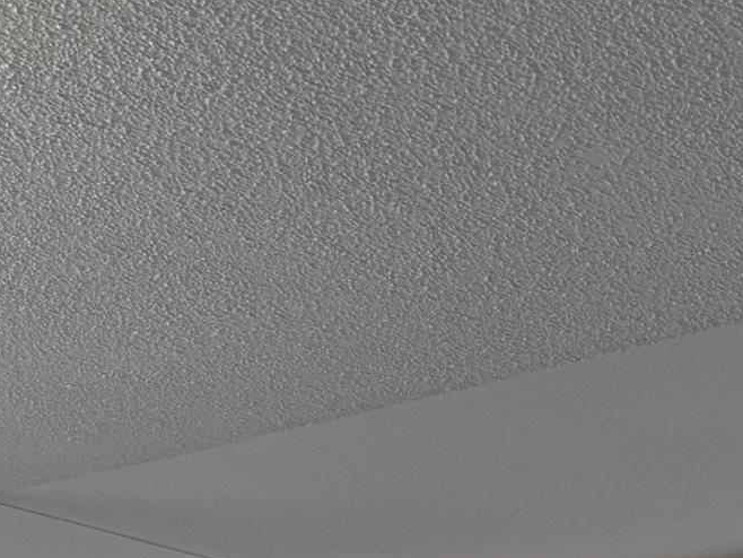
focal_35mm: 112
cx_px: 709
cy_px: 1276
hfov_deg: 17.2
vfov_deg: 11.3
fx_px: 2405
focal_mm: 6.76
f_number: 1.78
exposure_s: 1/327
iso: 100
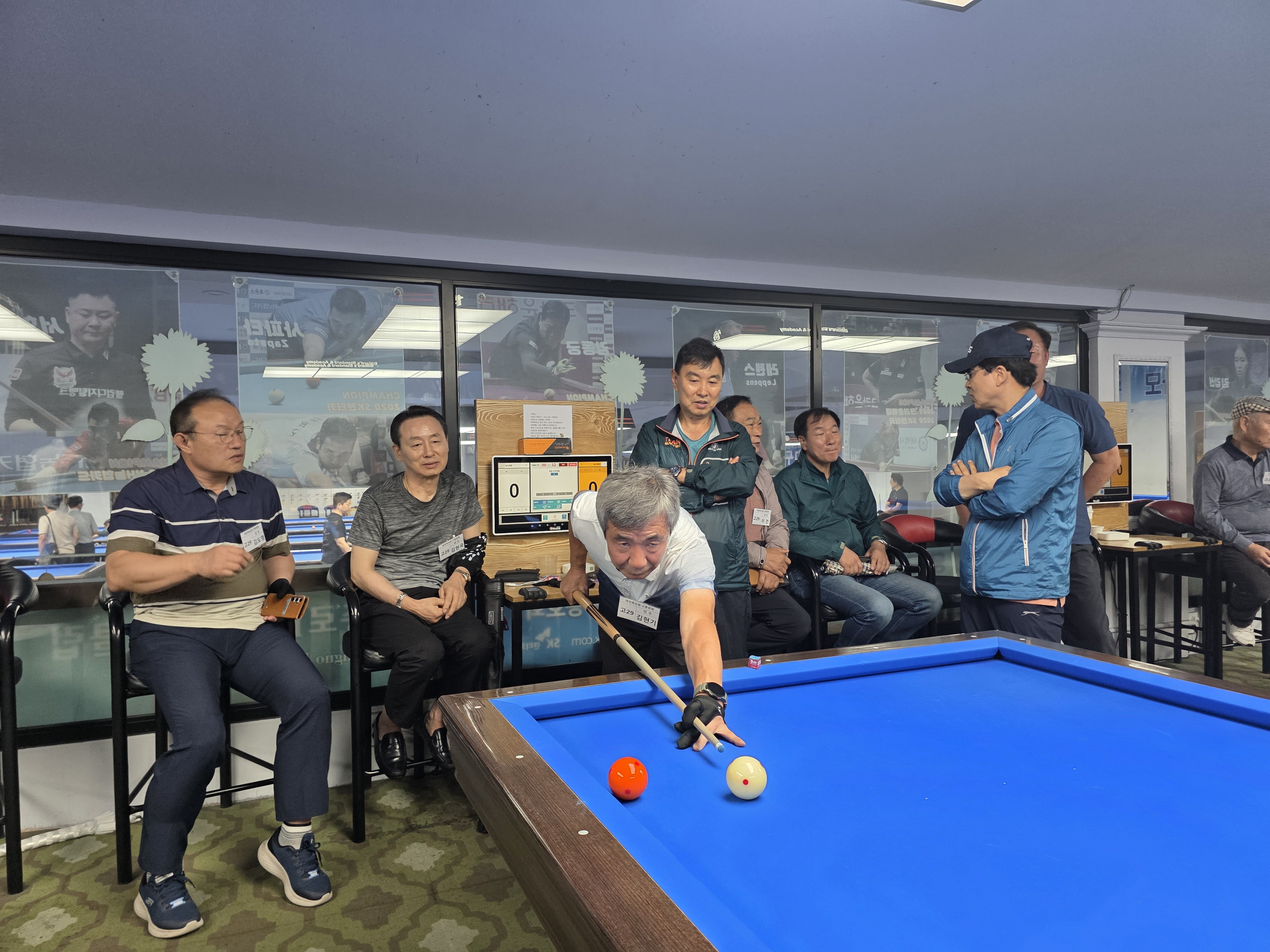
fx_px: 844
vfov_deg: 58.9
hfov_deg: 73.9
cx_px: 635
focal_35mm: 23
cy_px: 476
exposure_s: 1/120
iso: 125
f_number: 1.7
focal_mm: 6.3
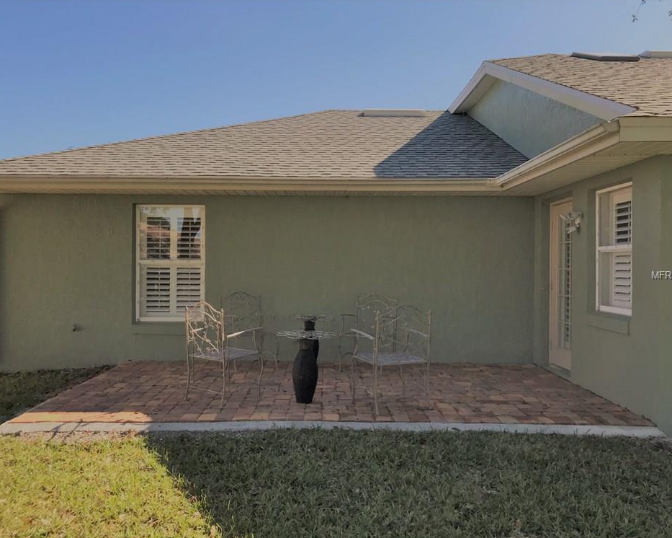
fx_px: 597
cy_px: 275
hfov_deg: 58.8
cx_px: 326
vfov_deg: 48.5
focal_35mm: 30
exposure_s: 1/1773
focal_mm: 3.99
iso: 20
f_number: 1.8
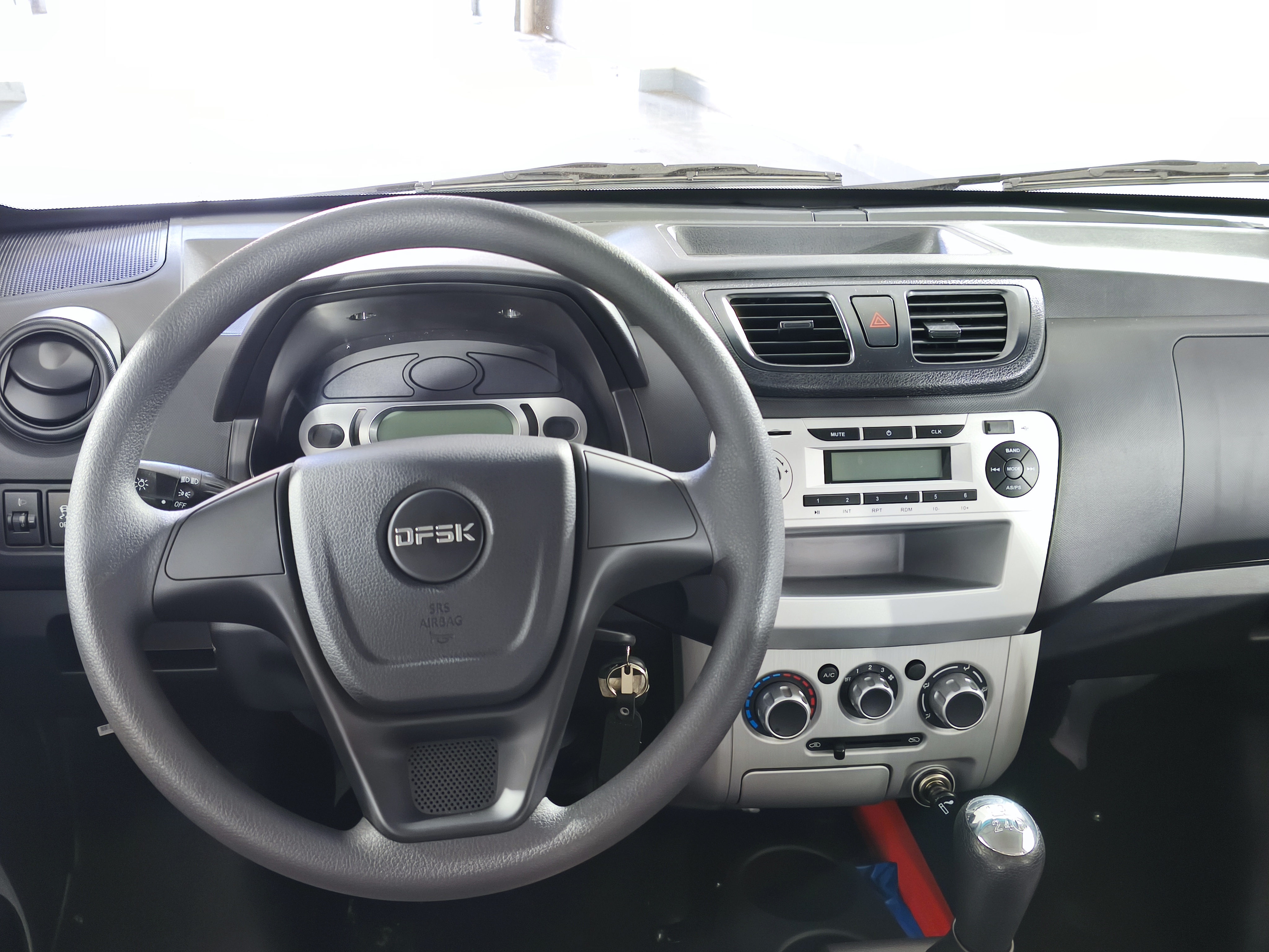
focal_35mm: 33
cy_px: 476
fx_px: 1210
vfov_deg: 42.9
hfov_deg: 55.4
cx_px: 634
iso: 640
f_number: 1.7
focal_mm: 5.35
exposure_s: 1/33.3
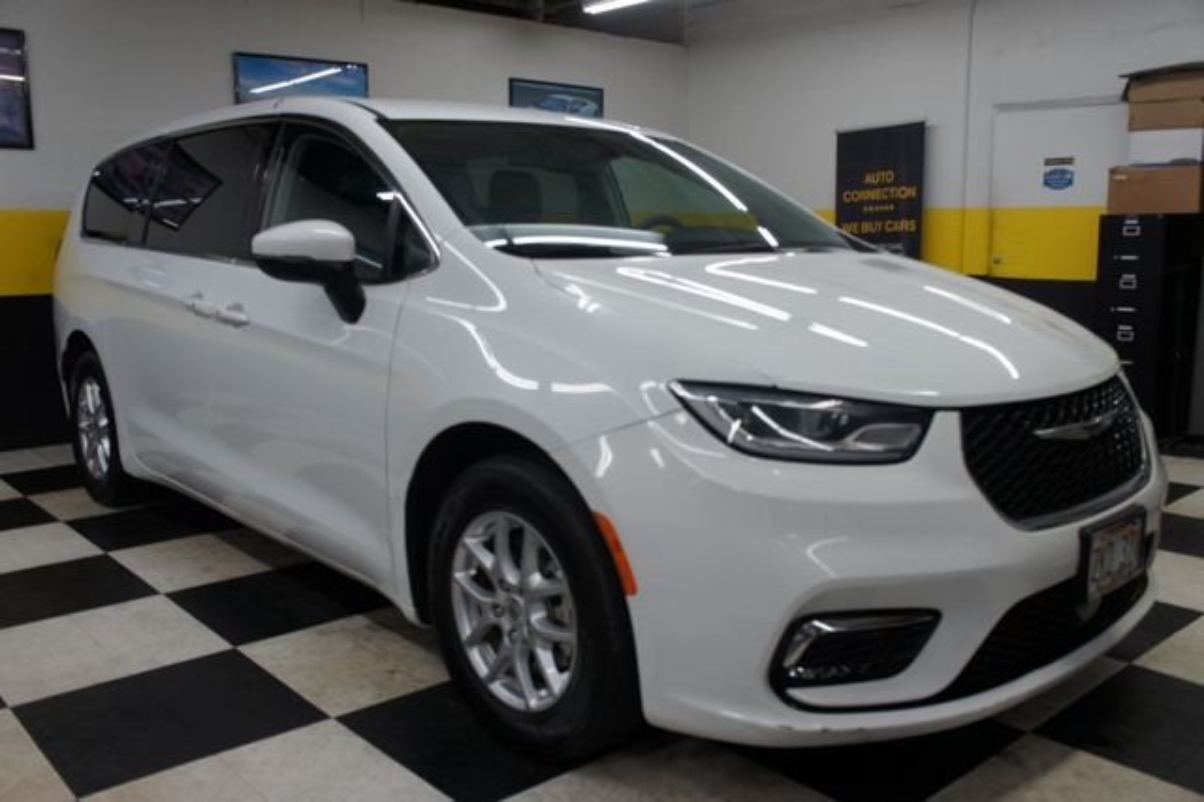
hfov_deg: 62.0
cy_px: 401
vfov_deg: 43.6
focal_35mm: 30
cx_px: 602
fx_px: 1003
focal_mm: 20
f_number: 4.5
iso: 200
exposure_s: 1/40
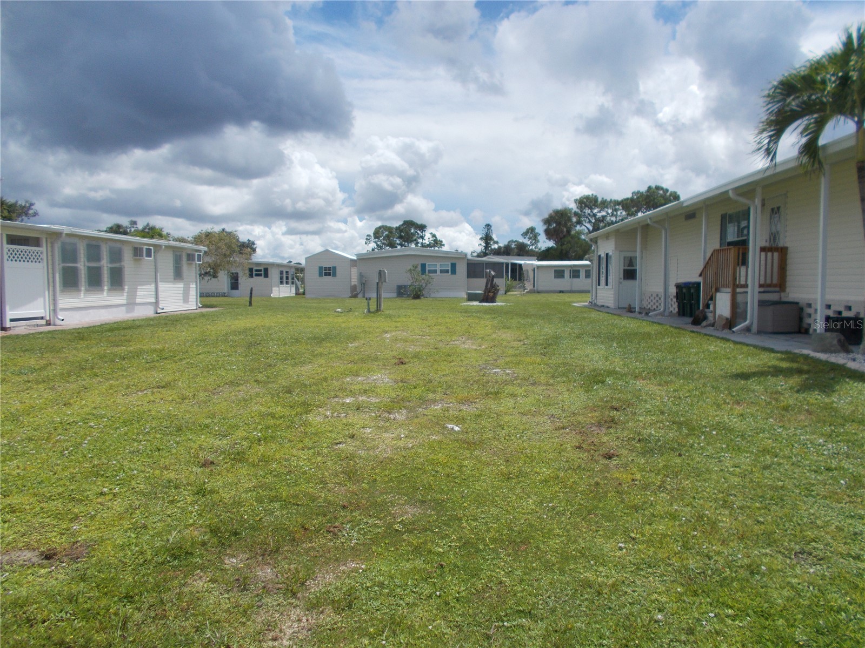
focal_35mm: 26
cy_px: 324
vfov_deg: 53.1
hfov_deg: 67.3
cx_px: 432
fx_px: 650
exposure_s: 1/250
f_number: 8
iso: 80
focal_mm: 4.6
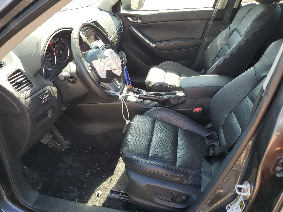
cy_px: 106
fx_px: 213
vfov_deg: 53.1
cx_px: 142
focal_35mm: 26
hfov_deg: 67.3
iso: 50
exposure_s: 1/208
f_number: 1.5
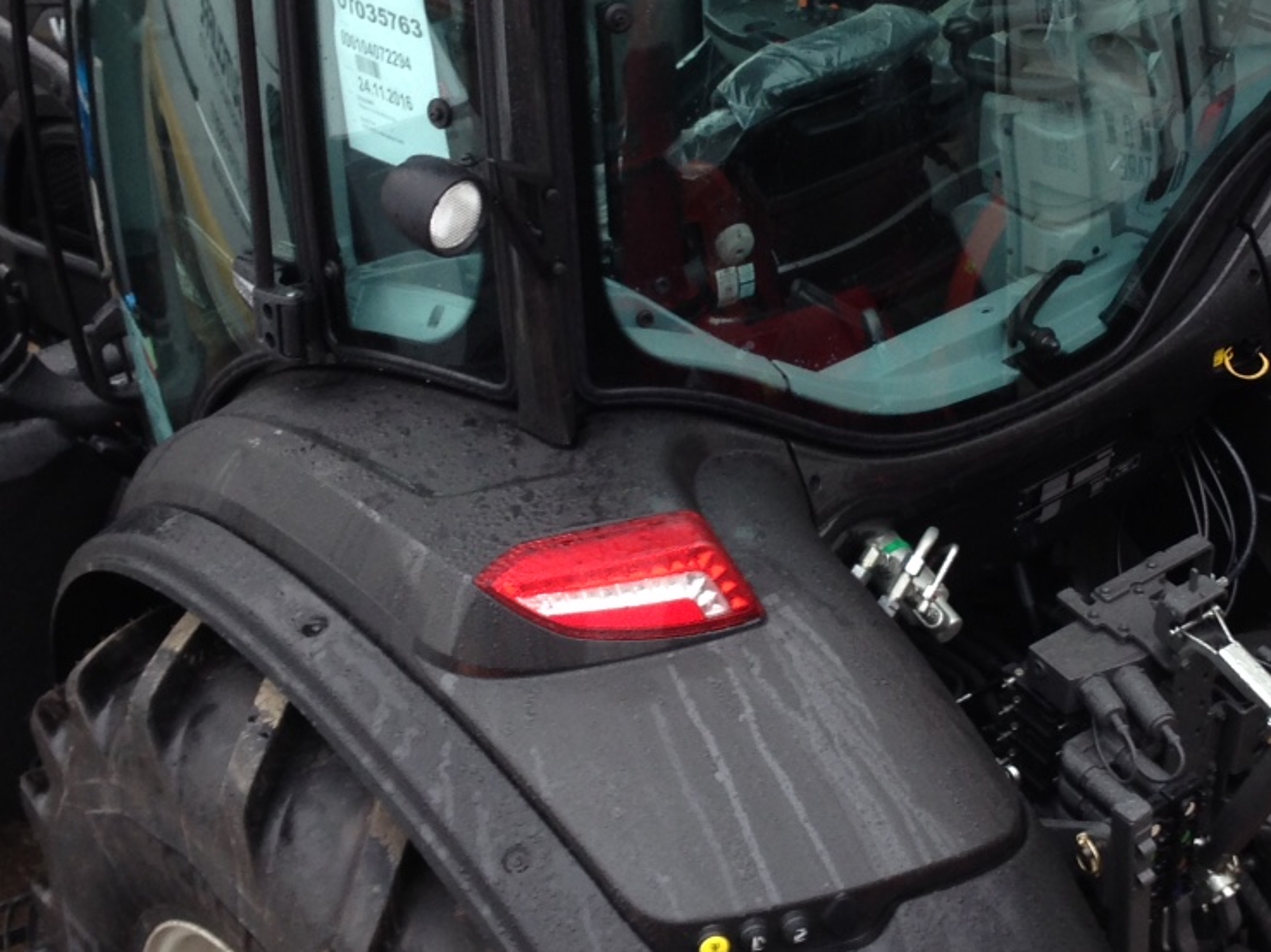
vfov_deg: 20.1
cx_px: 822
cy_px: 331
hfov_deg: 26.6
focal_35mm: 73
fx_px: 2679
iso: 50
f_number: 2.4
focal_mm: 4.12
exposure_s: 1/20
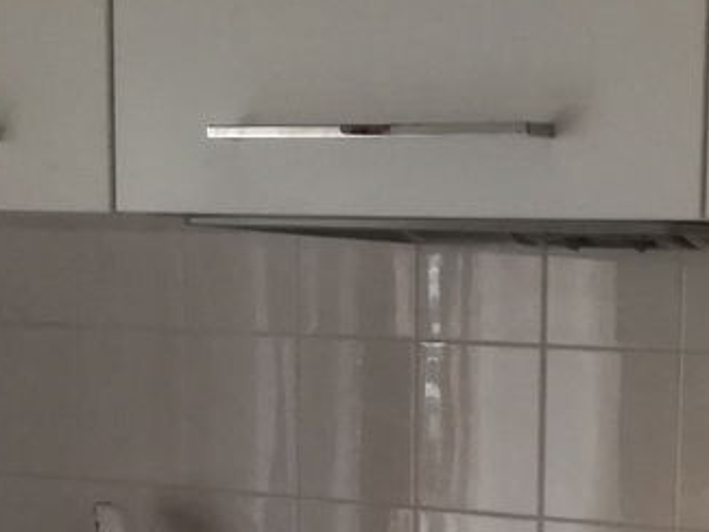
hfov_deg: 14.5
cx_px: 740
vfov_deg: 10.5
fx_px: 2725
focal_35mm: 133
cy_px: 968
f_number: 2
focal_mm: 3.79
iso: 320
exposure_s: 1/33.3
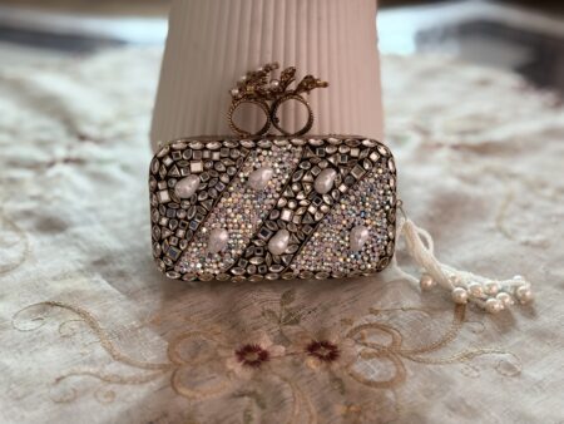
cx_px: 282
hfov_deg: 39.6
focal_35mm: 48
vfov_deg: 30.3
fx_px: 782
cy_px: 212
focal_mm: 6.76
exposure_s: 1/50
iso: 250
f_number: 1.78
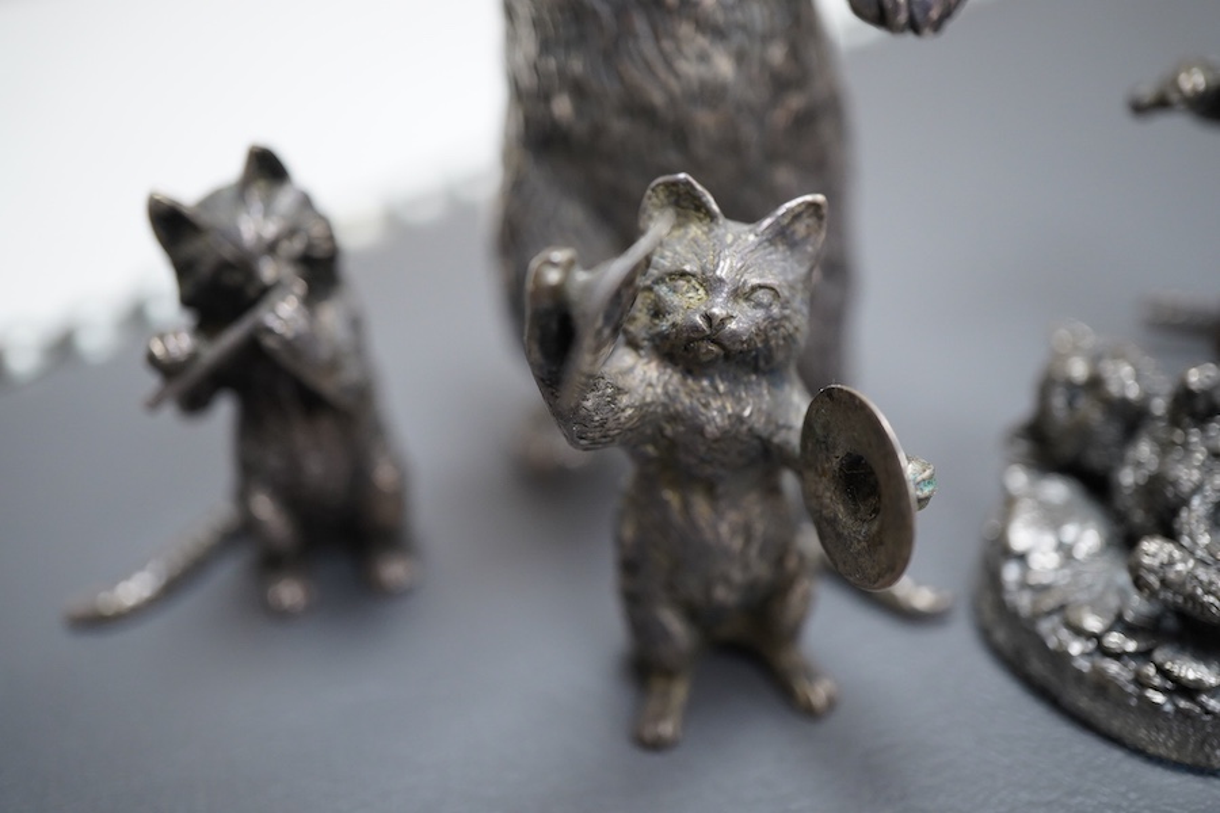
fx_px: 1525
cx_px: 610
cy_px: 406
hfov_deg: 43.6
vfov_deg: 29.9
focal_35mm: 45
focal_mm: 30
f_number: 5.6
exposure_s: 1/125
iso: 1250
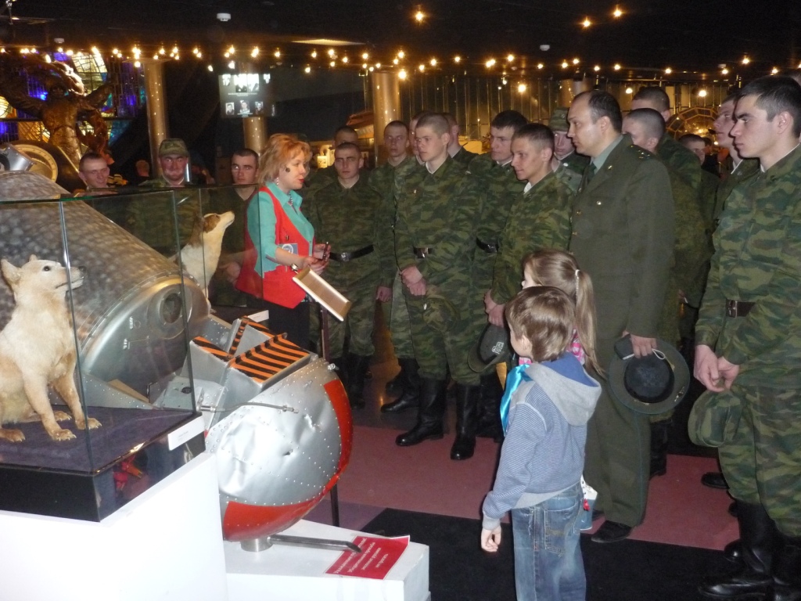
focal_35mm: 33
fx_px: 764
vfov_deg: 42.9
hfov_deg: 55.4
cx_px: 400
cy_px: 300
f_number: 2.8
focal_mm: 5.5
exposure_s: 1/30
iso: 500
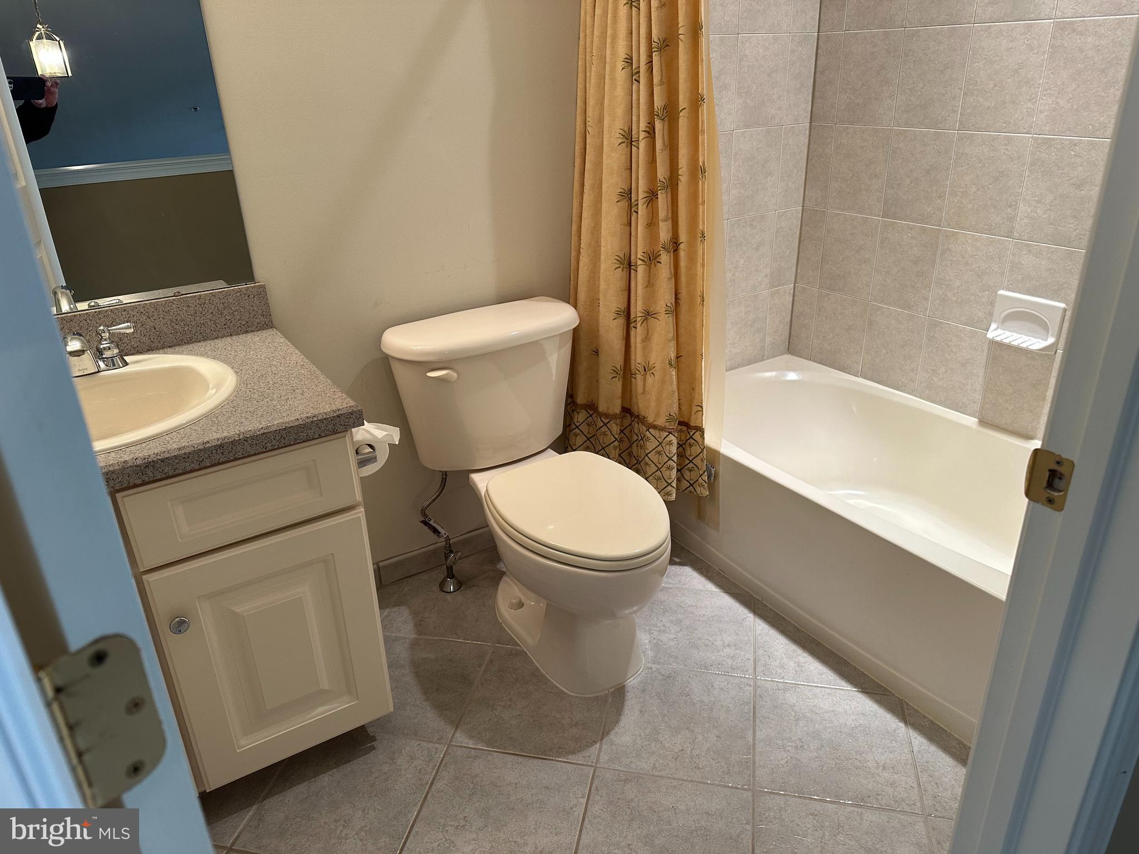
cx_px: 570
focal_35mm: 24
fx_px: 790
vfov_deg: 56.8
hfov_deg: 71.6
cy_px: 427
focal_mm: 6.86
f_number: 1.78
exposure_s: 1/120
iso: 160
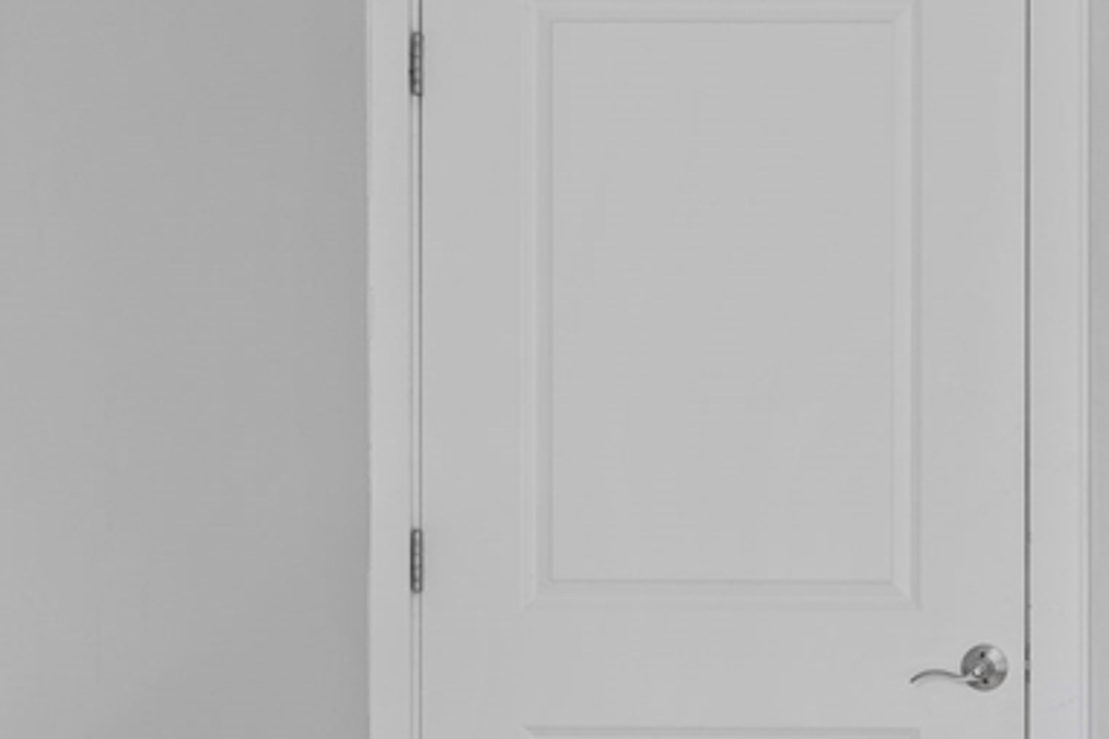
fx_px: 2895
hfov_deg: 20.0
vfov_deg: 14.5
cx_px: 1420
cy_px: 490
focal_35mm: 94
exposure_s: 1/10
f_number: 7.1
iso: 320
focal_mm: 35
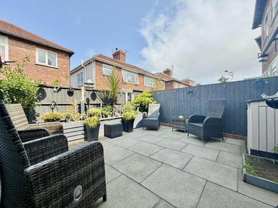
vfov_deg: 85.7
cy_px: 104
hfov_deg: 102.1
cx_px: 139
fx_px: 112
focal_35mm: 14
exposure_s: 1/1312
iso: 50
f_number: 2.2
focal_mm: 2.22
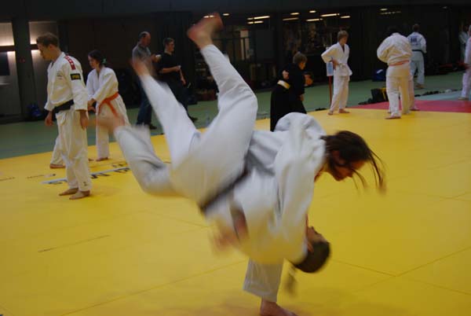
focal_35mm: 52
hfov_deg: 37.8
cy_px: 158
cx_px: 236
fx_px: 688
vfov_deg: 25.8
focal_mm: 35
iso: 200
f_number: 4.8
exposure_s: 1/30
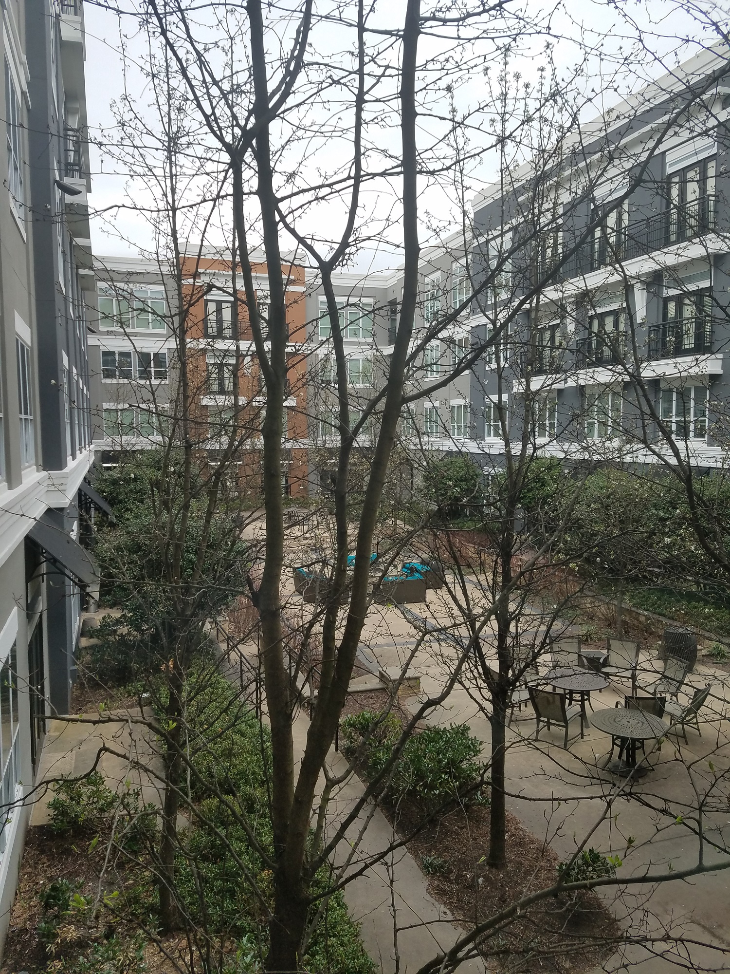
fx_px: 731
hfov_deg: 53.1
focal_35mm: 26
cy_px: 487
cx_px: 365
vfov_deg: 67.3
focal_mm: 4.2
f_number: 1.7
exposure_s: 1/325
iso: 50
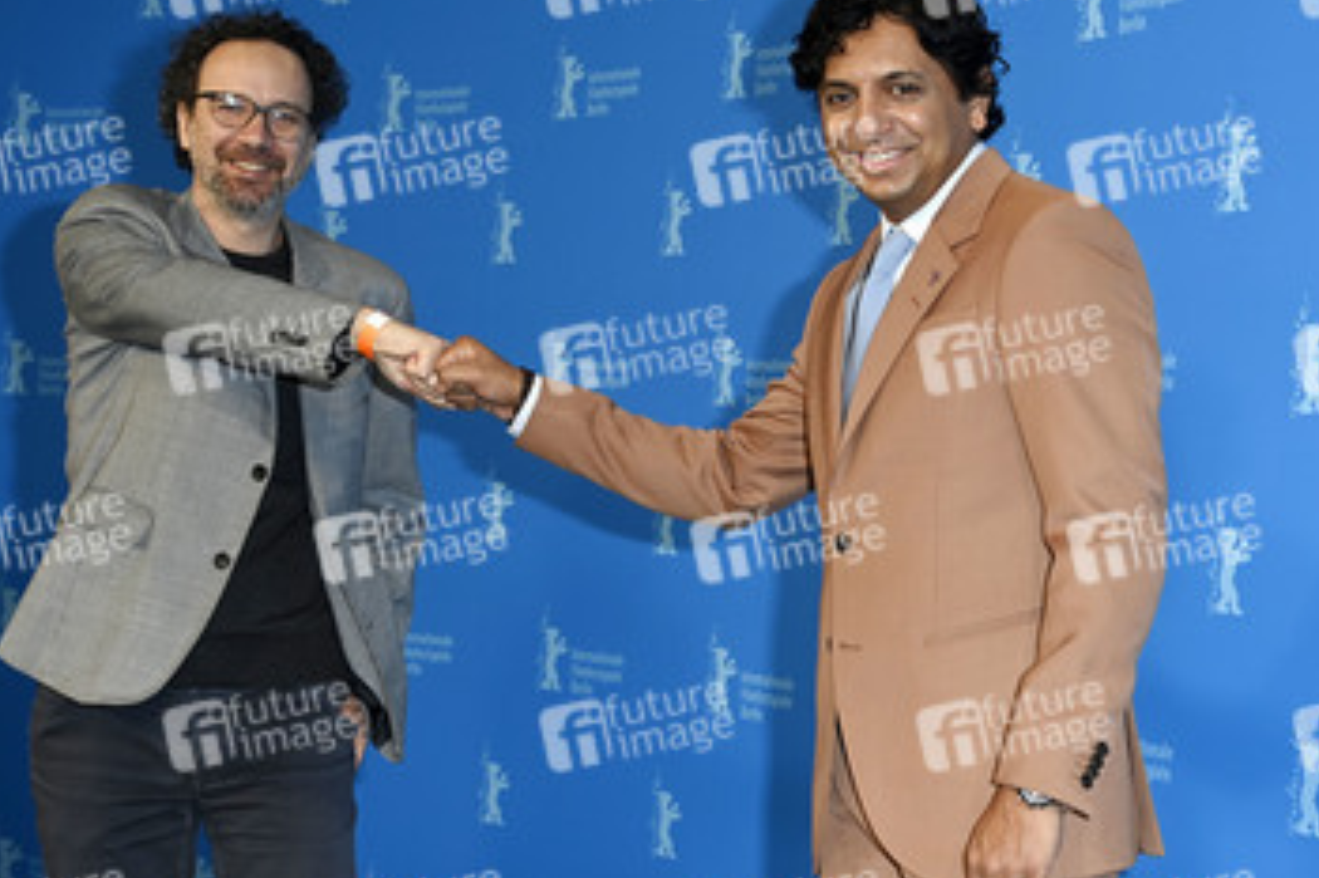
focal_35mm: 67
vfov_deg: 20.3
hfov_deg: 30.1
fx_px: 2454
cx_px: 688
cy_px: 445
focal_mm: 52
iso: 1250
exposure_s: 1/250
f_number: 5.6
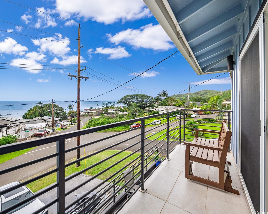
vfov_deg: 84.0
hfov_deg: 96.8
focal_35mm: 15
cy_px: 104
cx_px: 131
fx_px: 119
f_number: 4
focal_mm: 7
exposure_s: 1/8000
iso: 800
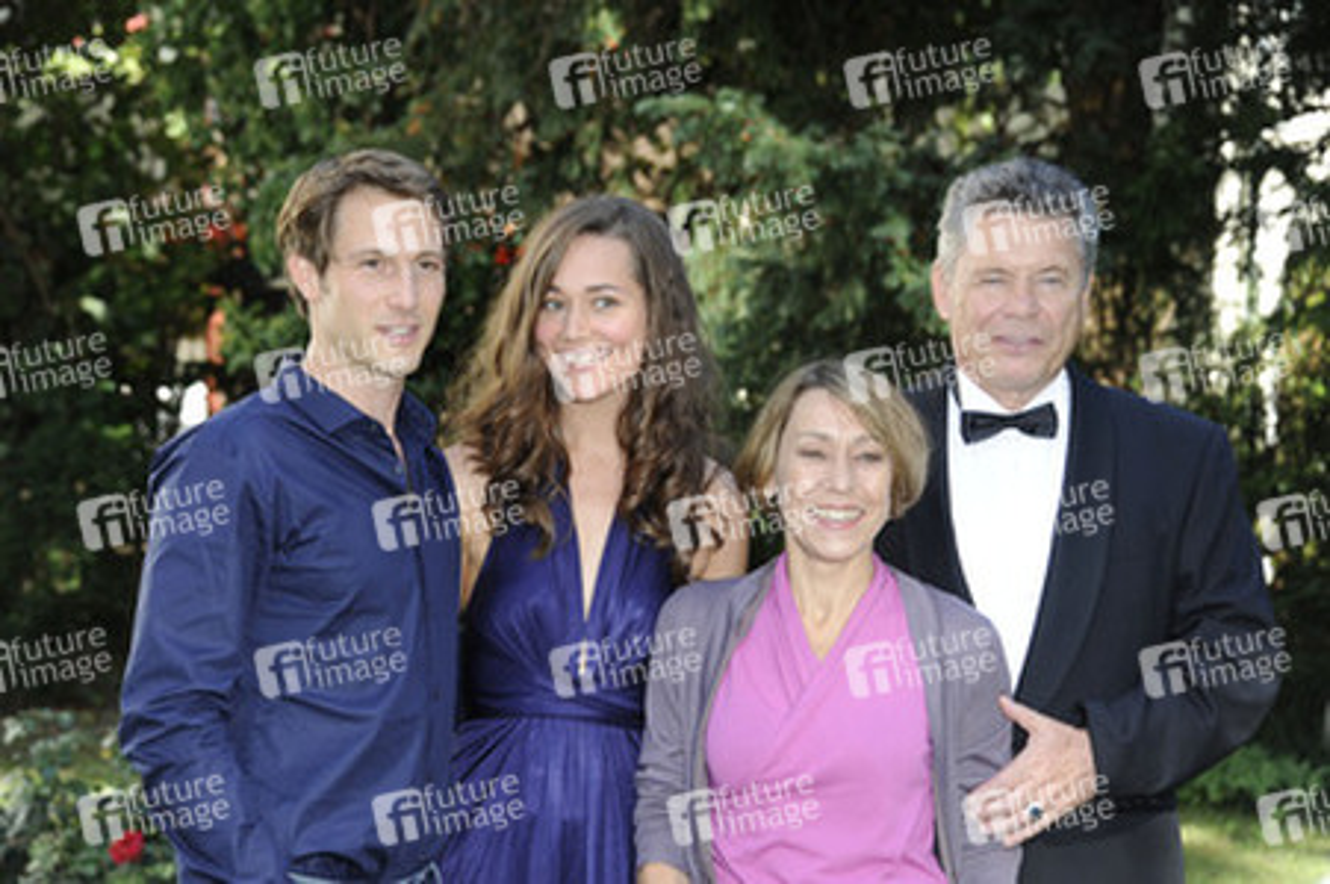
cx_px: 665
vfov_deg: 13.9
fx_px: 3618
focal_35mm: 98
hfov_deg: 20.8
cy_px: 442
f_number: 6.3
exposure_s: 1/200
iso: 400
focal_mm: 98
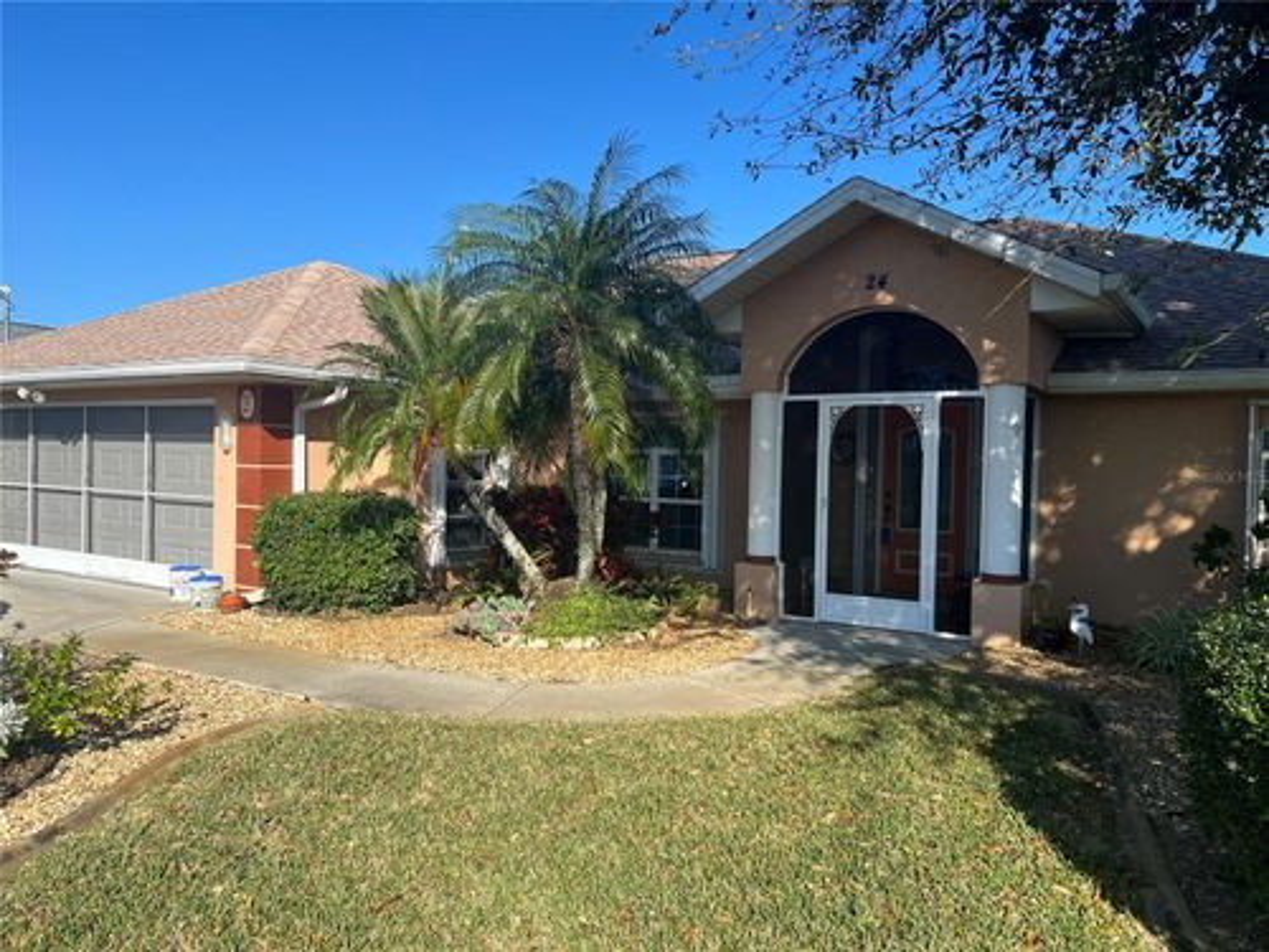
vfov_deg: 53.1
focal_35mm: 26
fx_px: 953
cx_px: 634
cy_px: 476
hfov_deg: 67.3
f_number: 1.5
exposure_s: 1/3257
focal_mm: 5.7
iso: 50
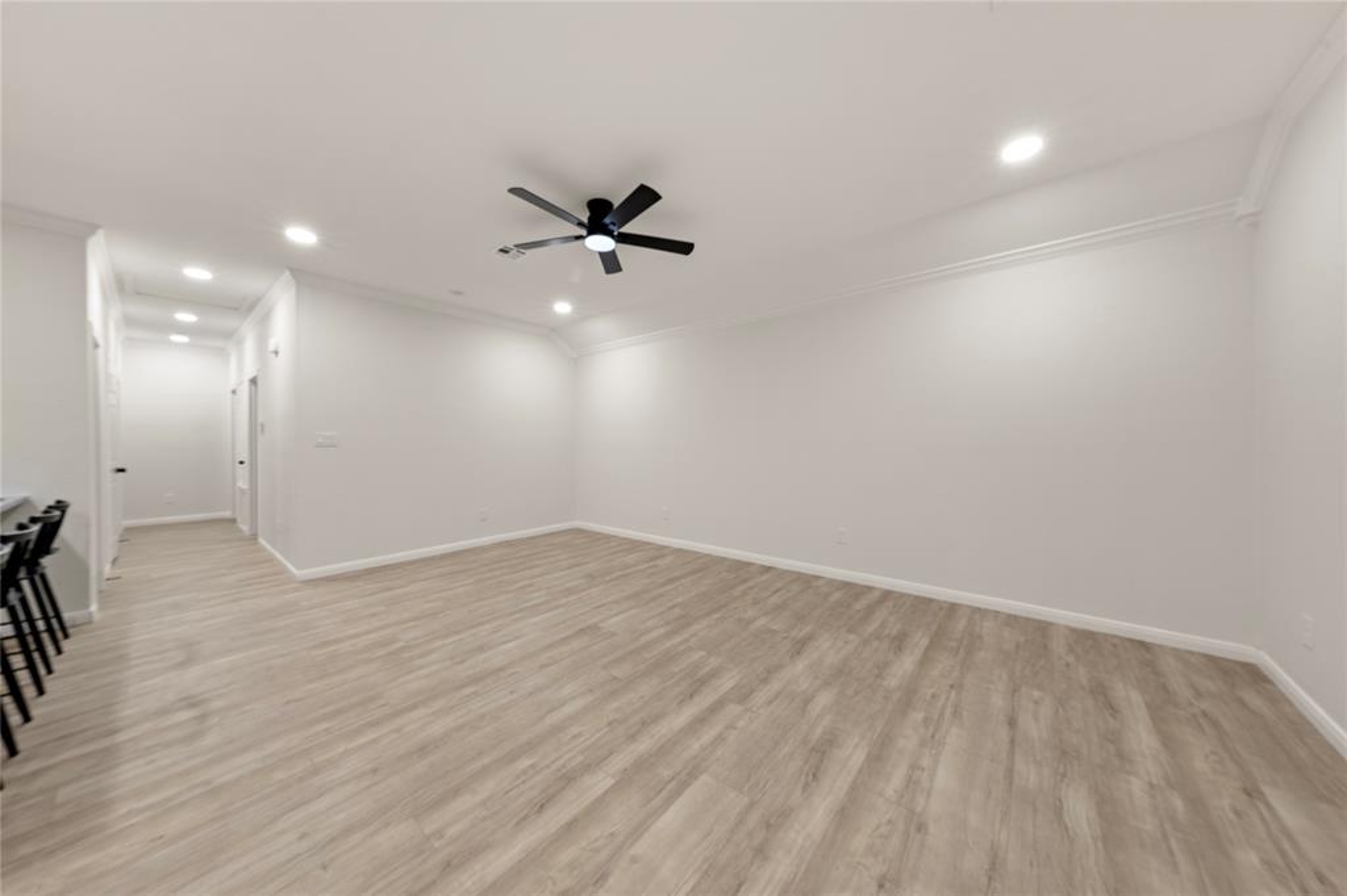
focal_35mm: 12
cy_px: 448
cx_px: 674
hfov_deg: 112.6
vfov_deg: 90.0
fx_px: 449
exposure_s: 1/2
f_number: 11
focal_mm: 12
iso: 160
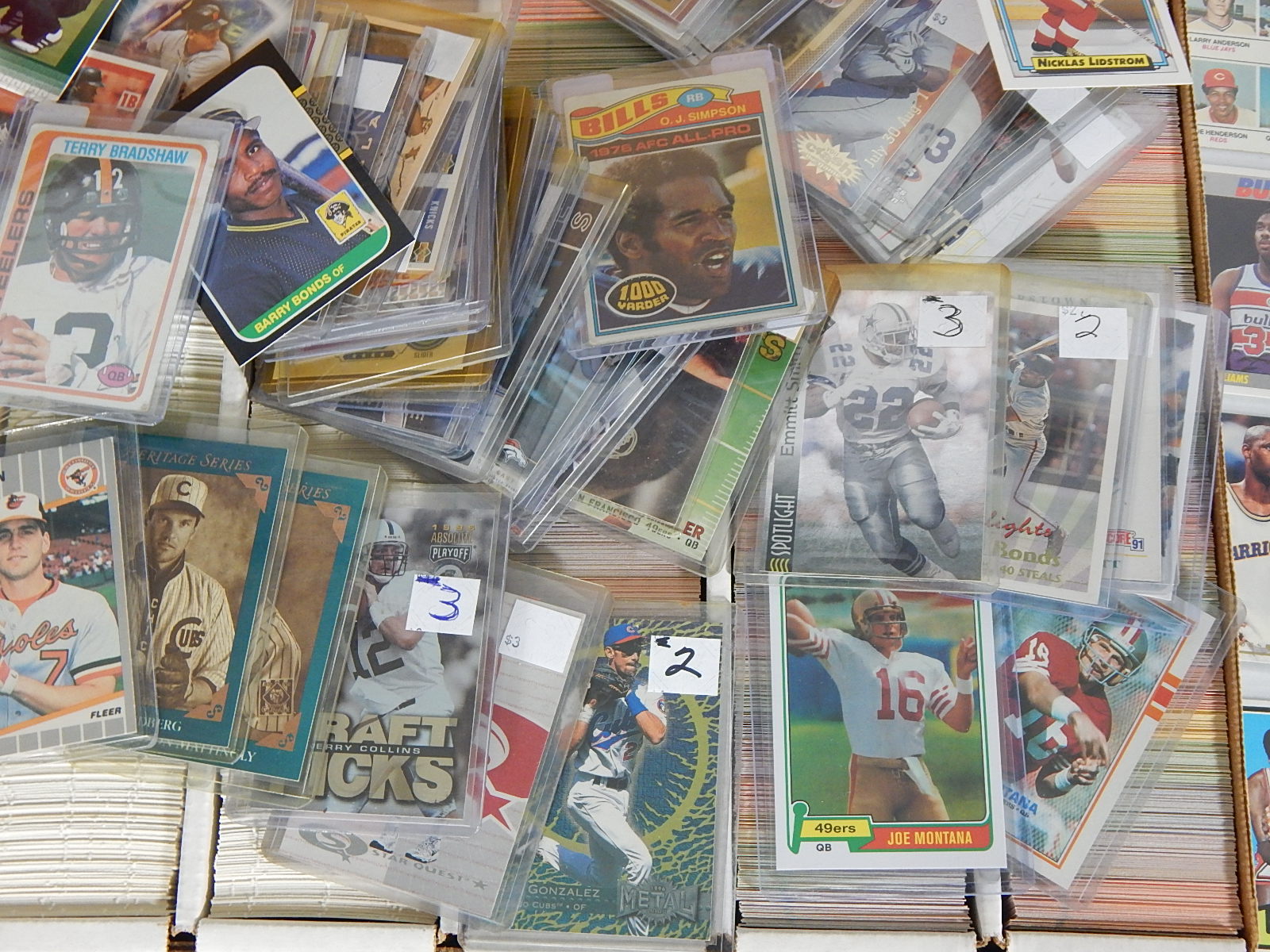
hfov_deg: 39.7
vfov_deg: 30.3
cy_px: 476
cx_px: 635
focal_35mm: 48
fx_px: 1761
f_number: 3.7
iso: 400
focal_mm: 8.6
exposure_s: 1/20
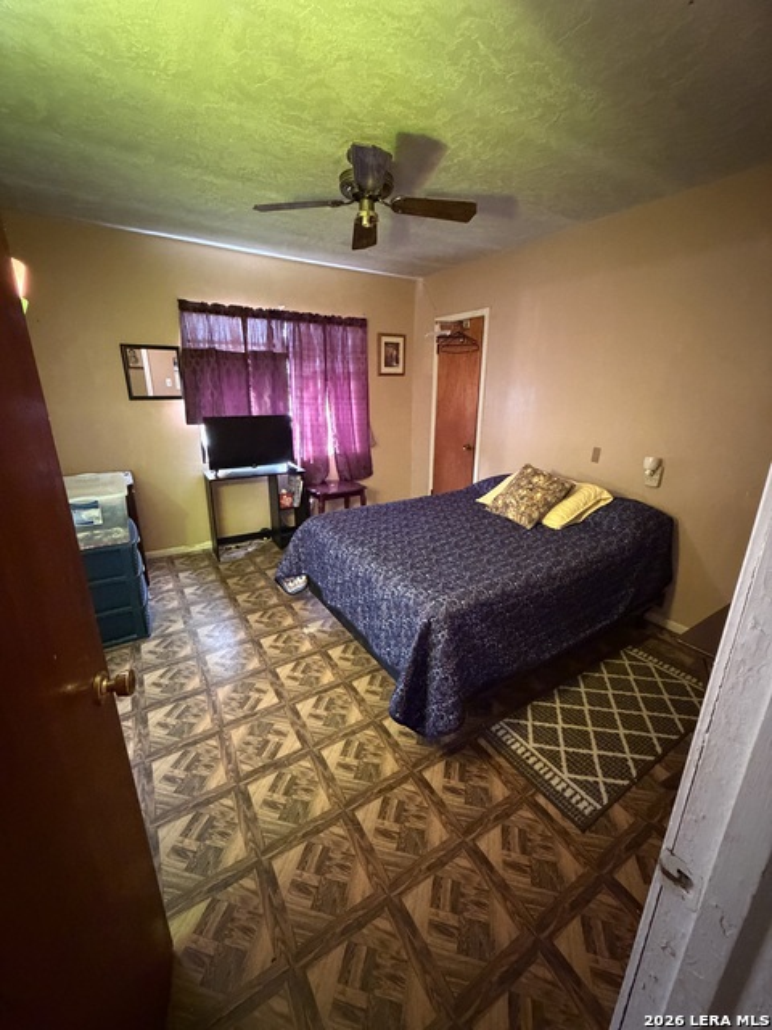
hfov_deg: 85.7
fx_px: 416
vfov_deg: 102.1
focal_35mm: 14
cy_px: 515
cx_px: 386
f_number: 2.2
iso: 1250
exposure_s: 1/30
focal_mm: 2.22
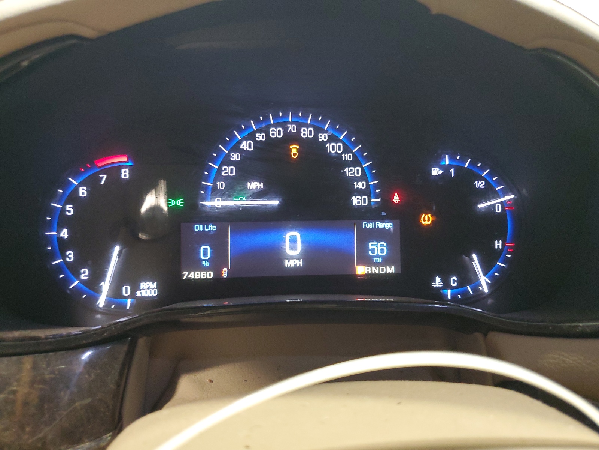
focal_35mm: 26
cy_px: 225
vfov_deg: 53.1
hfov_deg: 67.3
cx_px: 300
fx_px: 450
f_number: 1.5
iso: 284
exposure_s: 1/25
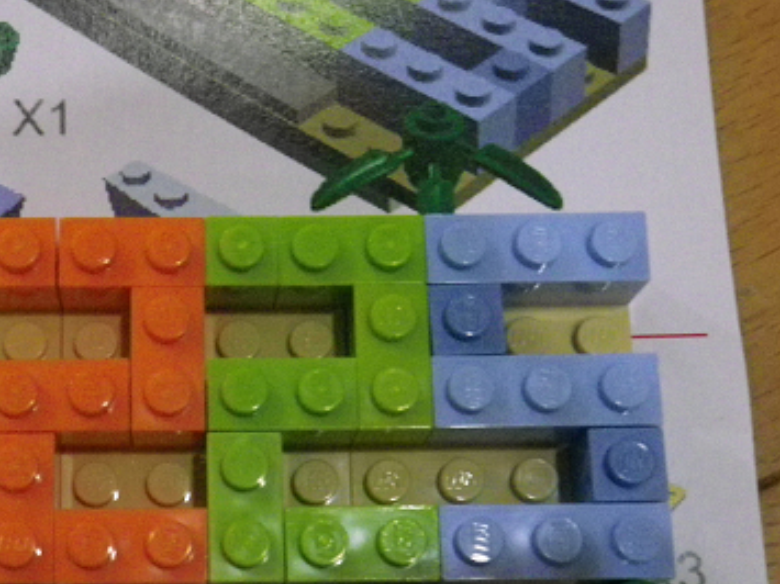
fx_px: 1667
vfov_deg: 19.9
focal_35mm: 74
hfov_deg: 25.9
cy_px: 364
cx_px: 160
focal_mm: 7.3
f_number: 3.9
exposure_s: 1/25
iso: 800
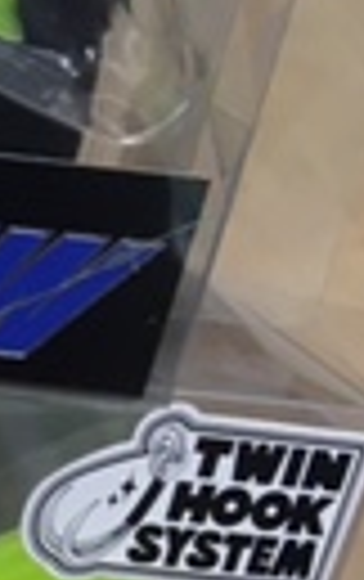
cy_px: 301
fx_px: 2405
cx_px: -899
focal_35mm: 152
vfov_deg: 13.7
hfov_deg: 7.2
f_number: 2.2
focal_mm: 4.15
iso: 25
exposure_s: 1/33
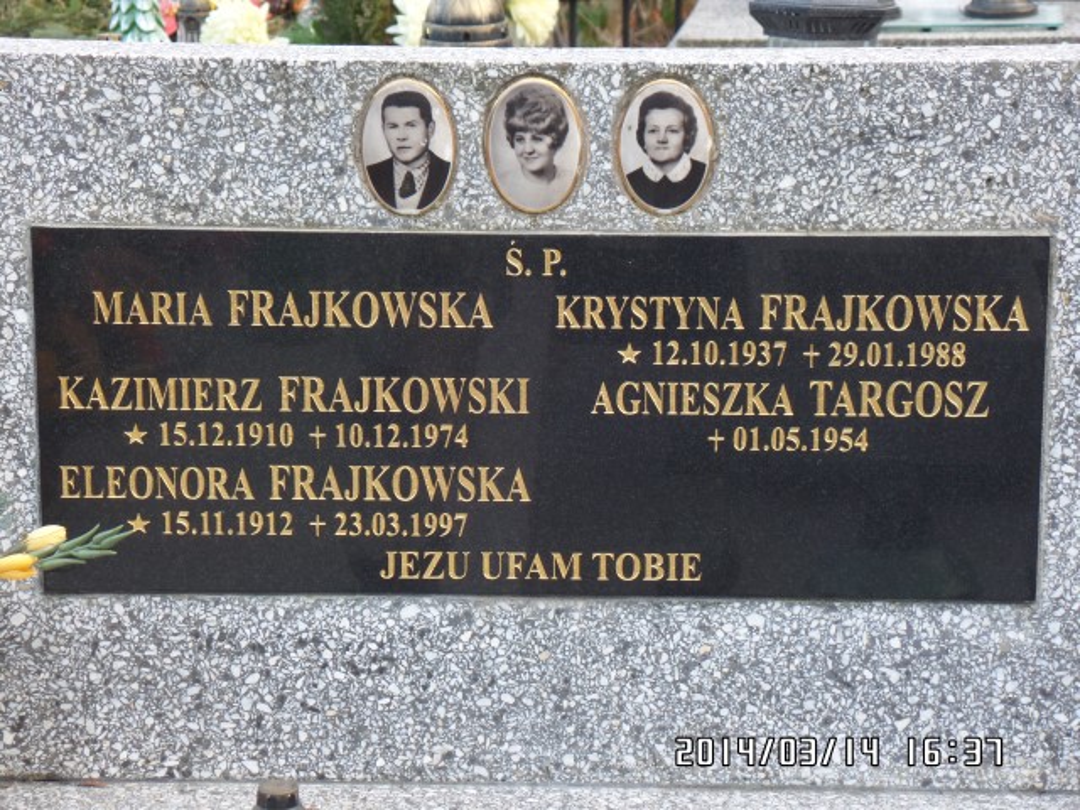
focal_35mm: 114
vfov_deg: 13.0
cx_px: 540
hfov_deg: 17.3
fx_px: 3557
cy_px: 405
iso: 160
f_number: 4
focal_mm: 20.3
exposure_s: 1/60
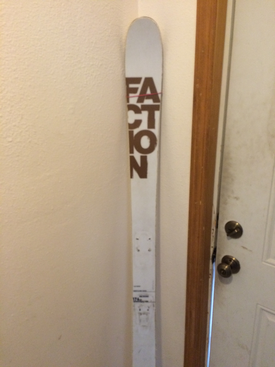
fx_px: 307
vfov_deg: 61.7
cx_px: 138
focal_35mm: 29
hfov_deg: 48.2
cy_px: 184
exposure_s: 1/17
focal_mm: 4.15
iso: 320
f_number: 2.2
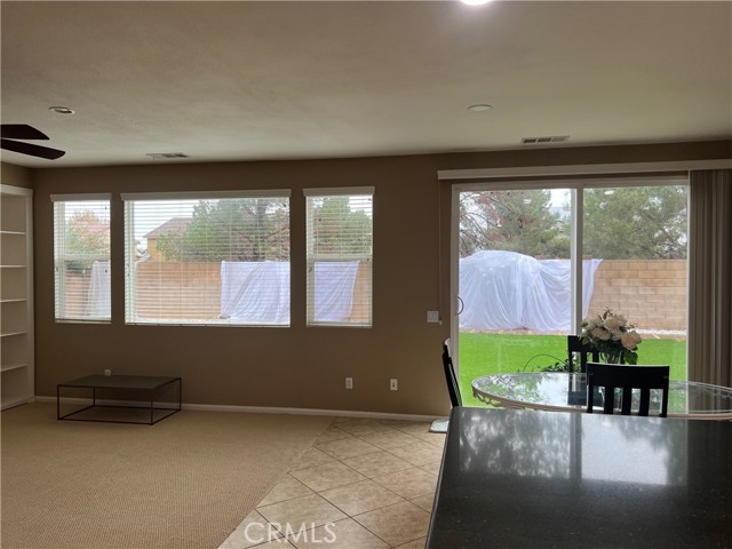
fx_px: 550
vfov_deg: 53.1
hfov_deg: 67.3
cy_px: 274
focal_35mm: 26
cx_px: 366
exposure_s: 1/120
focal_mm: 5.7
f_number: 1.5
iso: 64
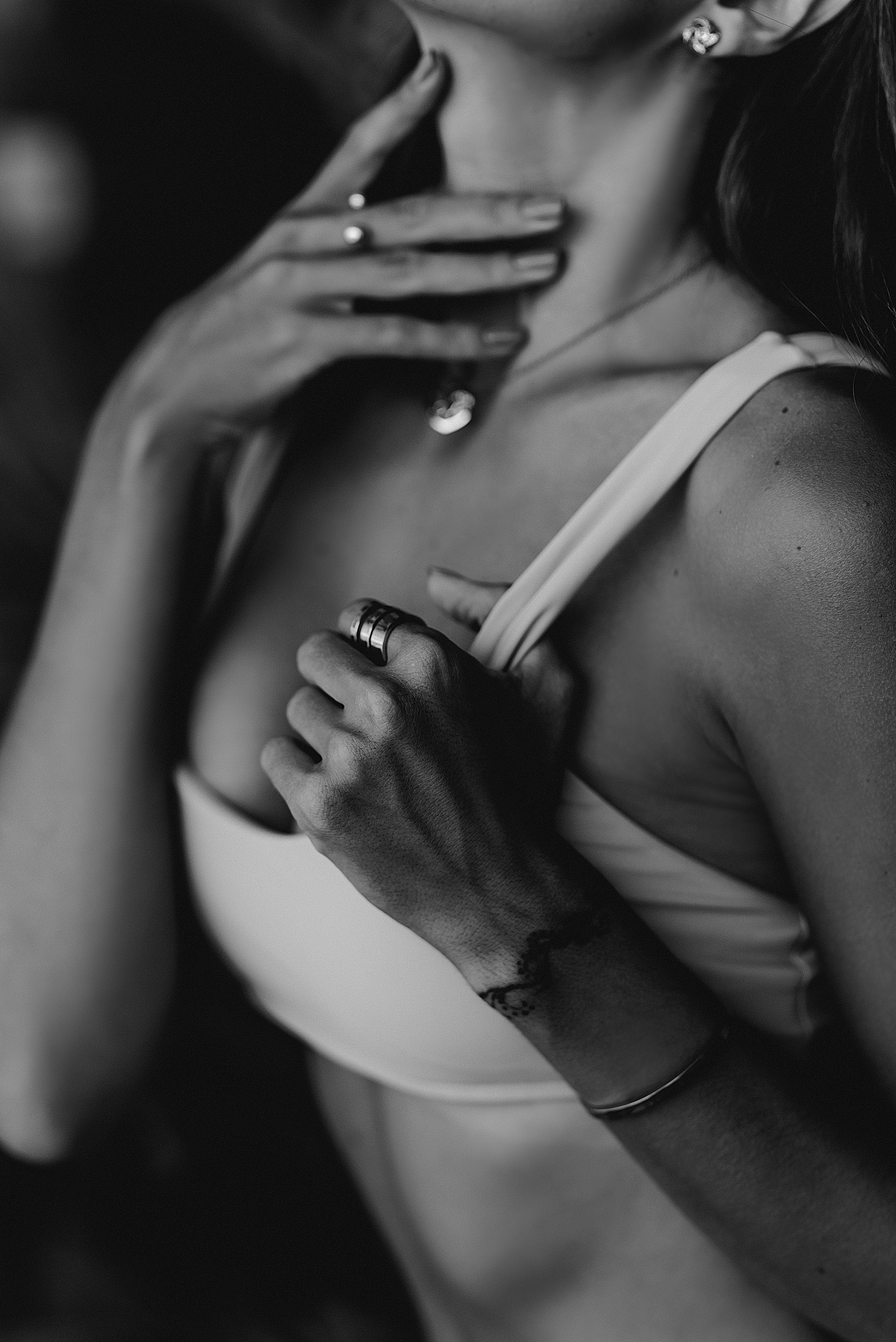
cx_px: 448
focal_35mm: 85
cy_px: 671
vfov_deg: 23.9
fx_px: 3170
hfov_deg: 16.1
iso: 100
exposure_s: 1/3200
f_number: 2.2
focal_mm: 85
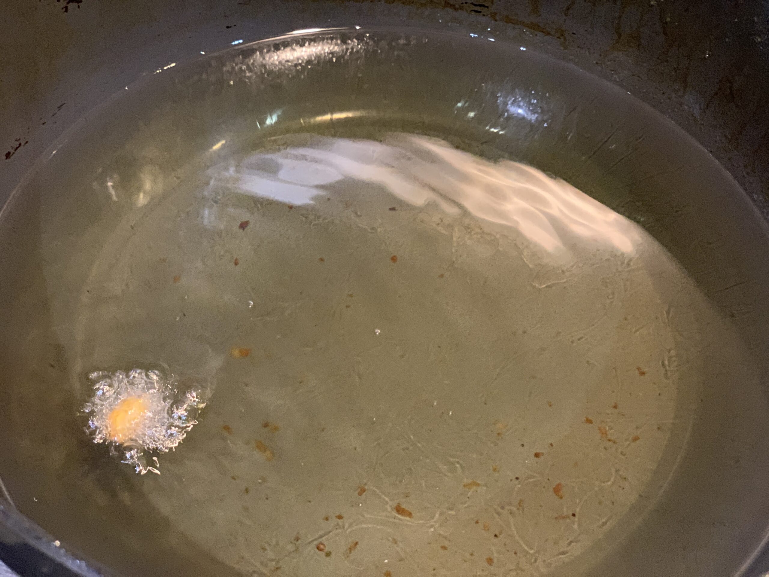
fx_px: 1155
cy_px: 288
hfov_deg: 36.8
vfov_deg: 28.0
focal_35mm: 52
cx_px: 384
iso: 500
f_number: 2.4
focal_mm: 6
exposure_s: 1/25
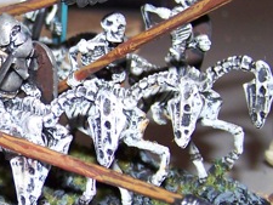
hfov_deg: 13.4
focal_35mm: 142
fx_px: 1120
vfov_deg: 10.4
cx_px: -75
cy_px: 141
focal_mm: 6.7
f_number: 2.8
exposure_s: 1/60
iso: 80
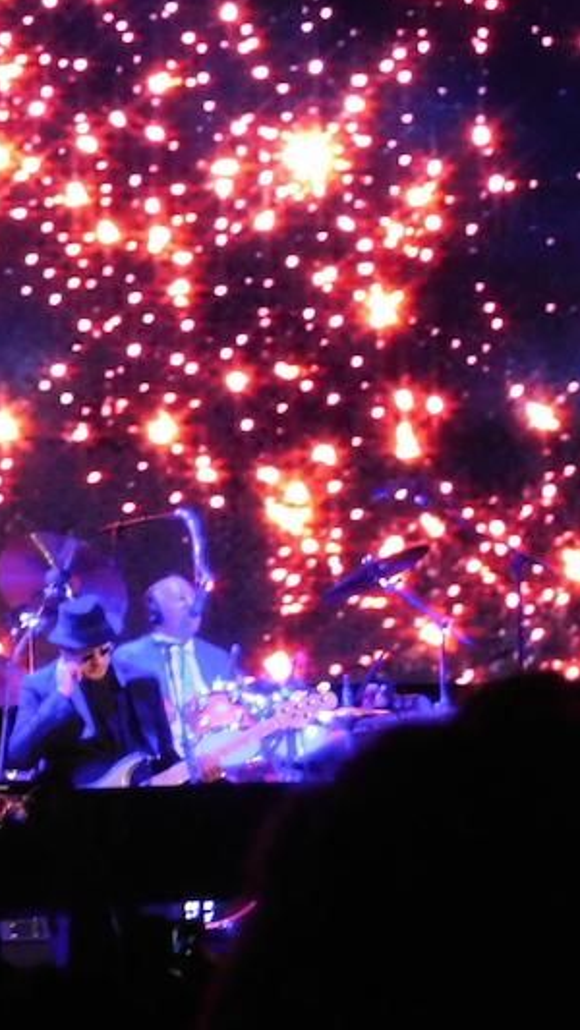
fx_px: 7706
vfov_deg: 7.6
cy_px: 524
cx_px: -362
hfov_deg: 4.3
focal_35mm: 282
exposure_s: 1/30
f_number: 4.8
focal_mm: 20.3
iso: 560
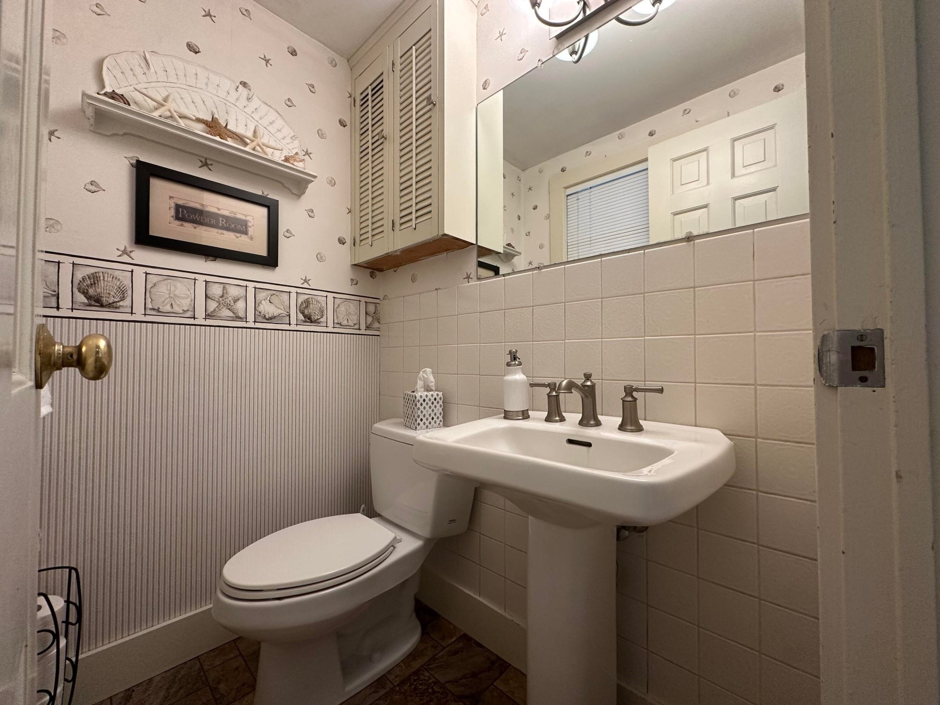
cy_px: 352
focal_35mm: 14
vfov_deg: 85.7
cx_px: 470
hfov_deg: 102.1
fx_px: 380
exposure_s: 1/60
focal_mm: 2.22
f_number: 2.2
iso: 200
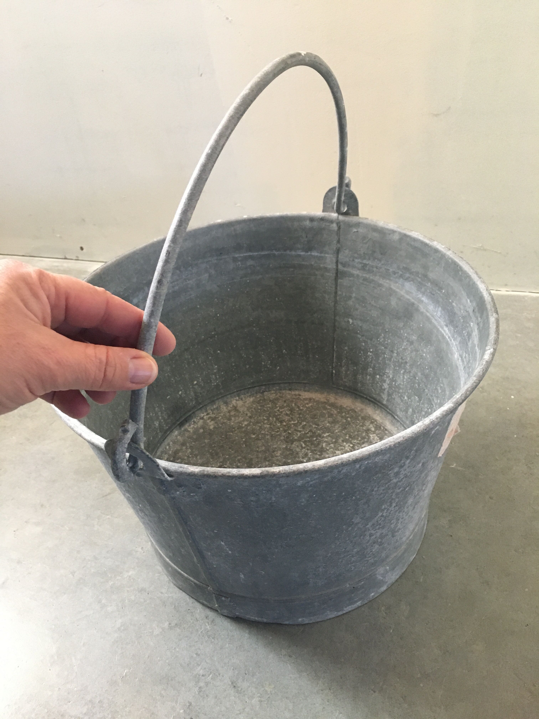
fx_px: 602
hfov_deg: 48.2
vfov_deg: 61.7
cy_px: 360
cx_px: 270
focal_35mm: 29
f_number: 2.2
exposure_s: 1/25
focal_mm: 4.15
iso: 200
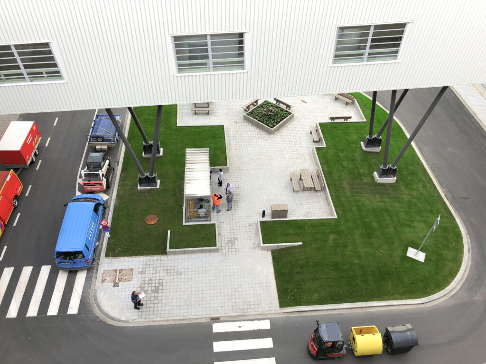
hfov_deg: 63.4
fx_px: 393
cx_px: 243
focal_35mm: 28
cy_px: 182
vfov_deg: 49.7
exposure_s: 1/308
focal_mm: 3.99
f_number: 1.8
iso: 20
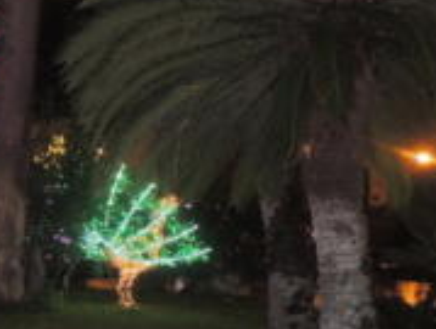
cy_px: 342
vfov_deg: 18.4
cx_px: -88
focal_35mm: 78
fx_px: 984
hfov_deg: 22.9
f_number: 3.1
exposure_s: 1/30
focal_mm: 4.9
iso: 280
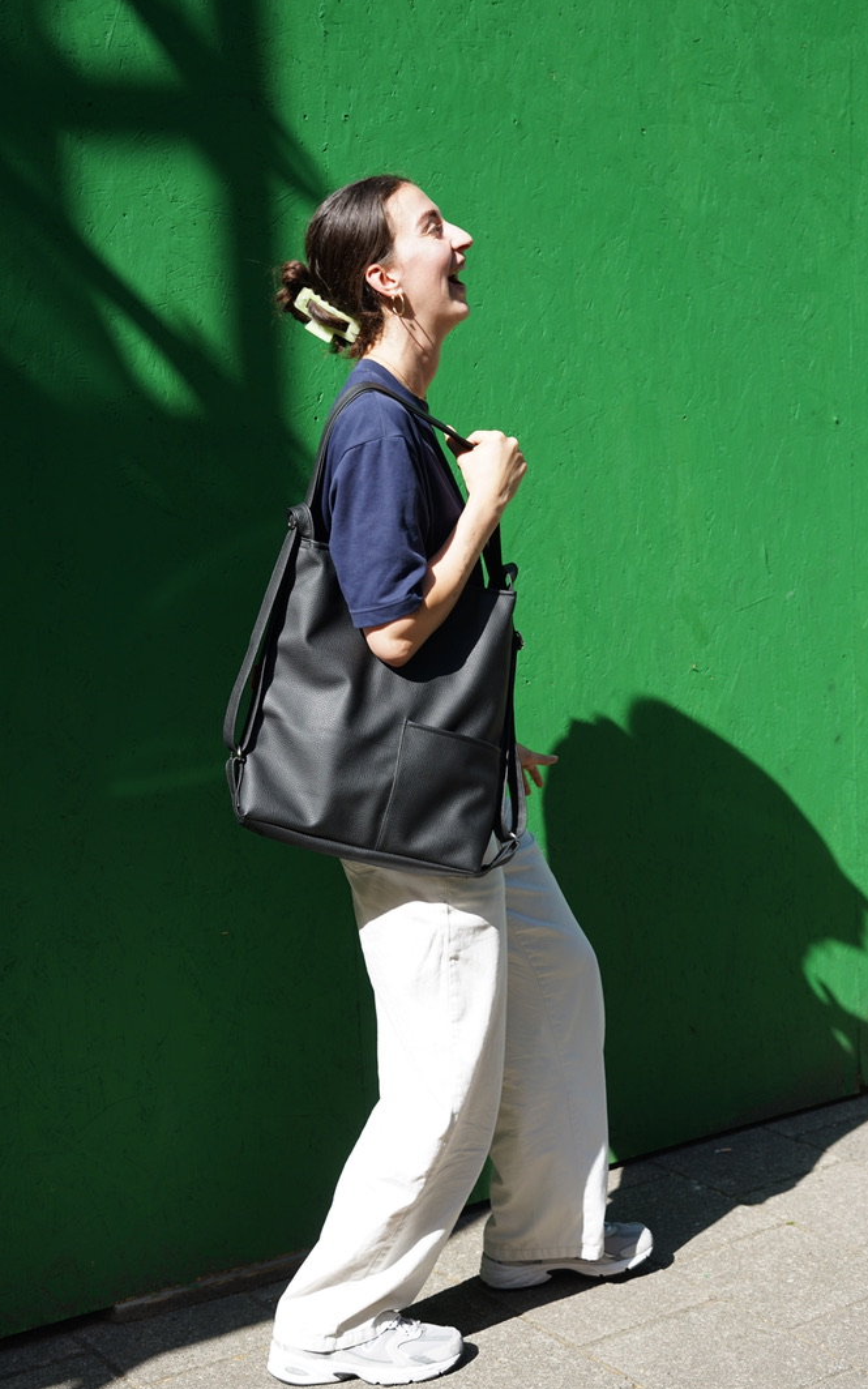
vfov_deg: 38.9
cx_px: 452
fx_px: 1968
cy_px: 694
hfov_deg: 24.9
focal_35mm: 52
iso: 100
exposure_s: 1/250
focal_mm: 50
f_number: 5
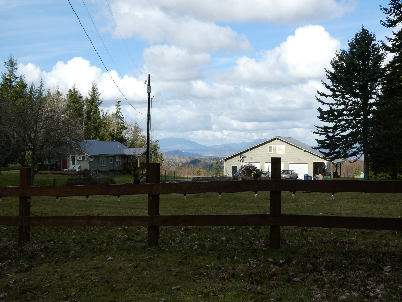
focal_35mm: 47
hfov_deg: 40.4
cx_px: 201
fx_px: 546
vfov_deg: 30.9
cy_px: 151
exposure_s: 1/640
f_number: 4
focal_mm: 8.4
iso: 80
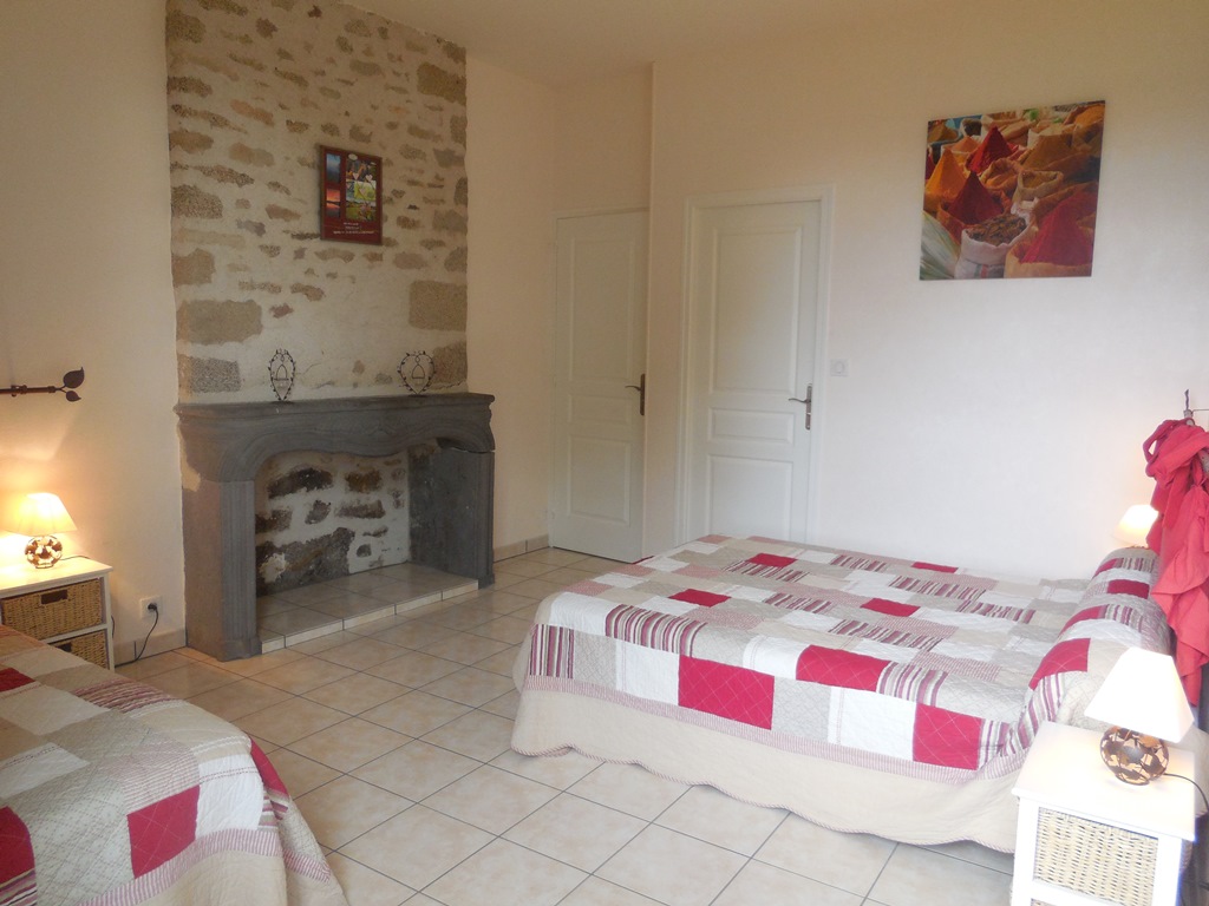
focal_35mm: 25
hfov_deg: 69.4
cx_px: 604
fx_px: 873
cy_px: 453
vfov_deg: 54.9
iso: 280
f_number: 3.1
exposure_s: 1/30
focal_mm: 4.5
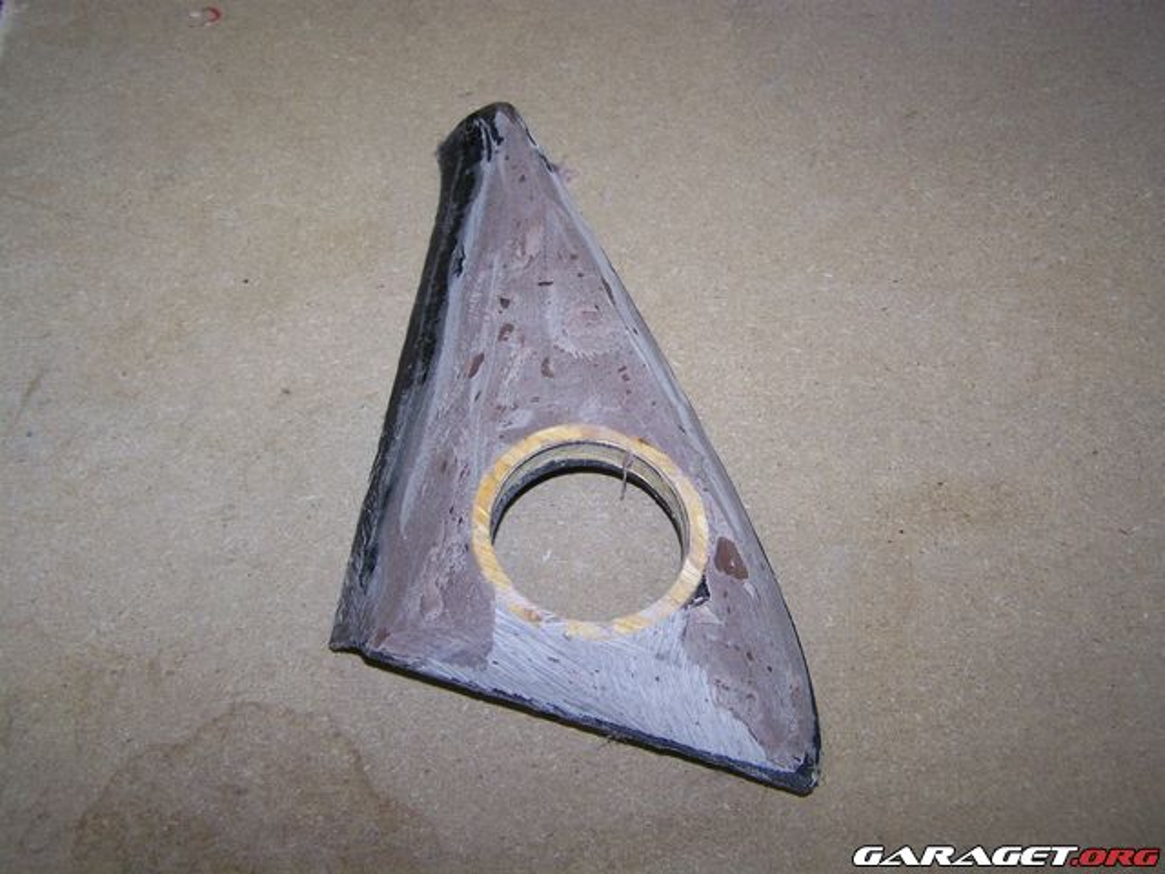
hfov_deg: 49.0
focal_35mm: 38
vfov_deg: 37.7
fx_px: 1279
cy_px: 437
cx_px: 582
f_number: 2.8
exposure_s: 1/60
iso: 80
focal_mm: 6.3
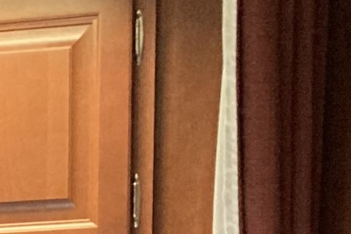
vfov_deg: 6.0
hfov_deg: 9.7
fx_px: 1940
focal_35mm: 199
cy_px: 854
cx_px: -305
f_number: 1.8
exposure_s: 1/39
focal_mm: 3.99
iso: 400
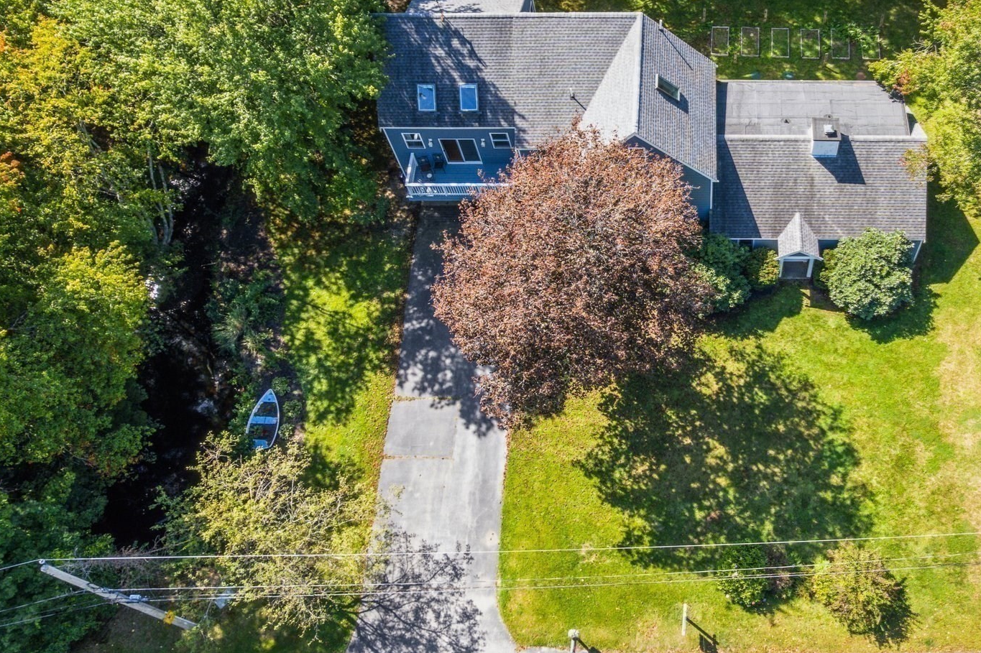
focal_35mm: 33
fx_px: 899
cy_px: 270
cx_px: 704
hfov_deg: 55.2
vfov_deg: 39.8
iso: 100
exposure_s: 1/400
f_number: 2.8
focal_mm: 8.38
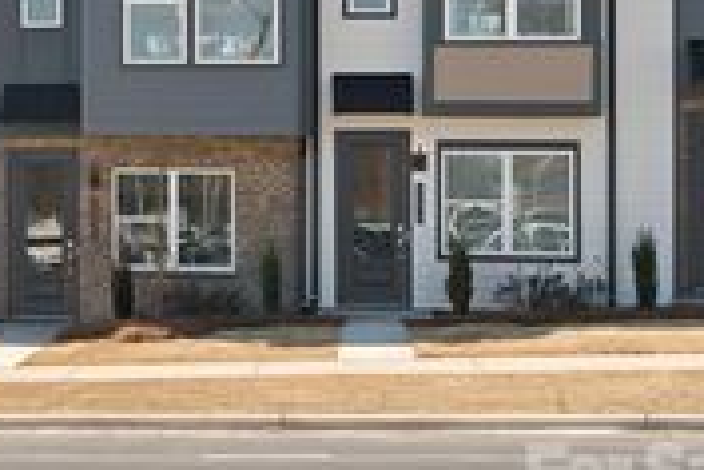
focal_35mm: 97
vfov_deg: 13.8
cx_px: -147
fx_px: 1905
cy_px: -38
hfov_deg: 19.7
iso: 160
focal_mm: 34.5
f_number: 7.1
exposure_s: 1/160
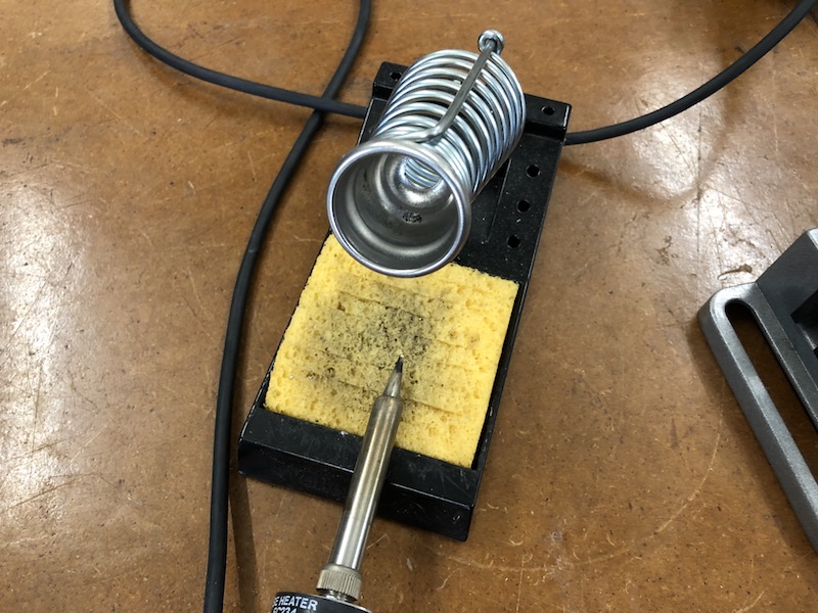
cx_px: 409
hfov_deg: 63.4
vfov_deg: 49.7
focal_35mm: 28
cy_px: 306
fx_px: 662
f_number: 1.8
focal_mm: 4
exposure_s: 1/15
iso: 40
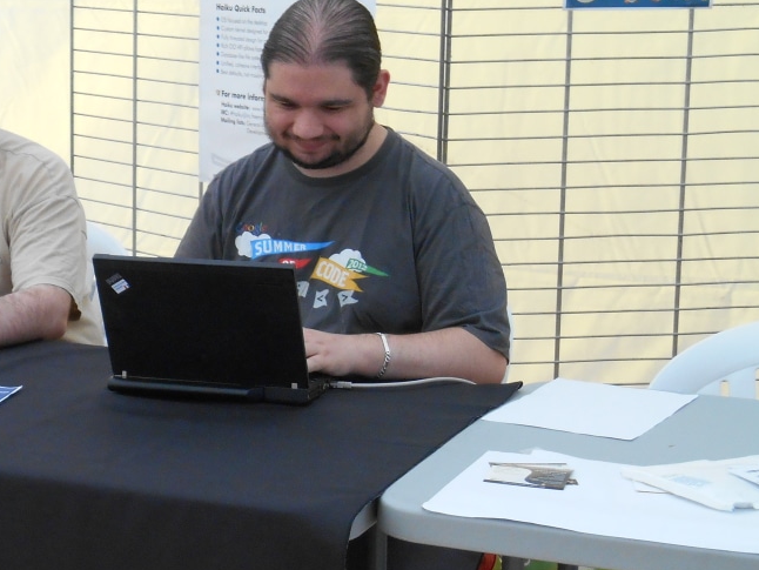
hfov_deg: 18.3
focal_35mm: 105
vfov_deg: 14.1
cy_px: 350
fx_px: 2303
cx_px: 29
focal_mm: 9.5
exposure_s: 1/250
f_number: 4.2
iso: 280
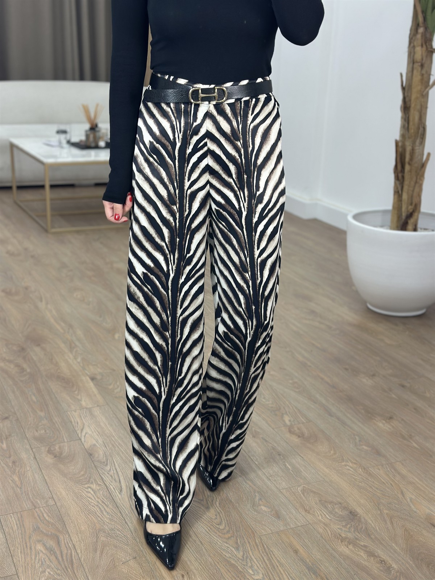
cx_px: 218
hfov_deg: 30.3
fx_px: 804
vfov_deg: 39.7
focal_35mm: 48
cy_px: 290
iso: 100
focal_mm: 6.86
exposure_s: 1/100
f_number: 1.78
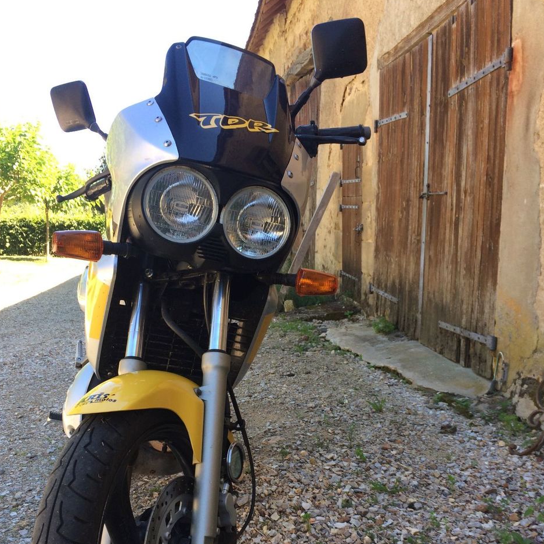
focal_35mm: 35
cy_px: 366
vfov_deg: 46.4
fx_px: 622
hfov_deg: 47.2
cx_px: 270
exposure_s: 1/162
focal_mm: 4.15
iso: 32
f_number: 2.2
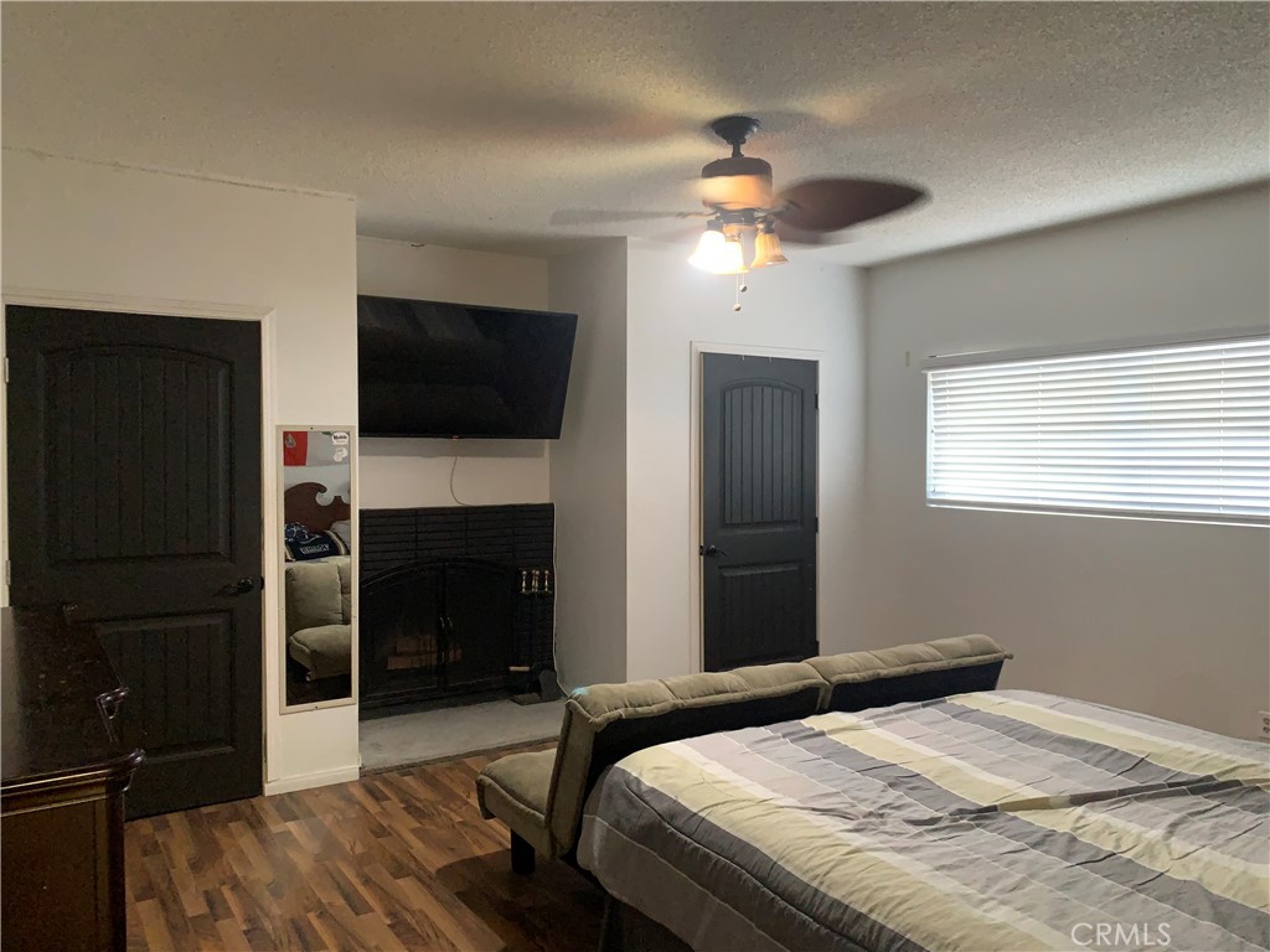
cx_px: 635
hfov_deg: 67.3
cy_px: 476
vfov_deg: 53.1
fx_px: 954
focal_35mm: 26
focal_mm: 4.25
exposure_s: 1/30
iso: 320
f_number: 1.8
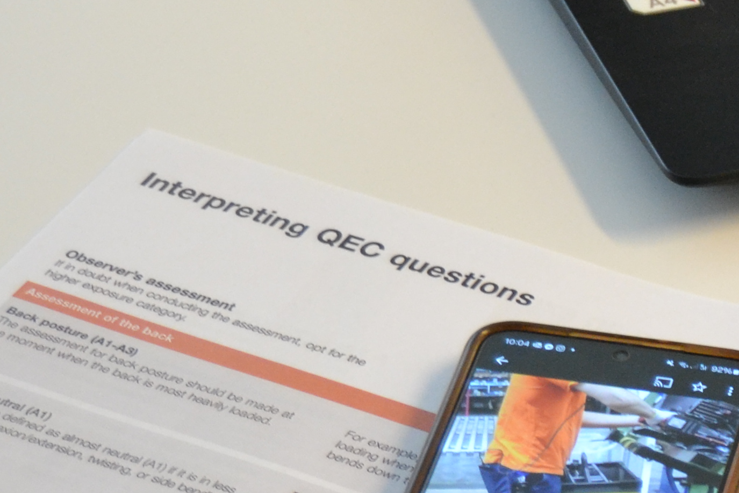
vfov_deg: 7.2
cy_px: 423
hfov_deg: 10.4
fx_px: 3921
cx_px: 1123
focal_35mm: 191
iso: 1250
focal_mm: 38
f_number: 4.8
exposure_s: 1/60
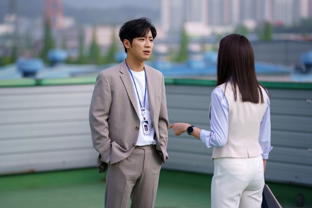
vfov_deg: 8.4
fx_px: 1421
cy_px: 104
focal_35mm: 164
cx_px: 156
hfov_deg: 12.5
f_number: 3.2
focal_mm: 164
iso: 100
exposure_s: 1/1600
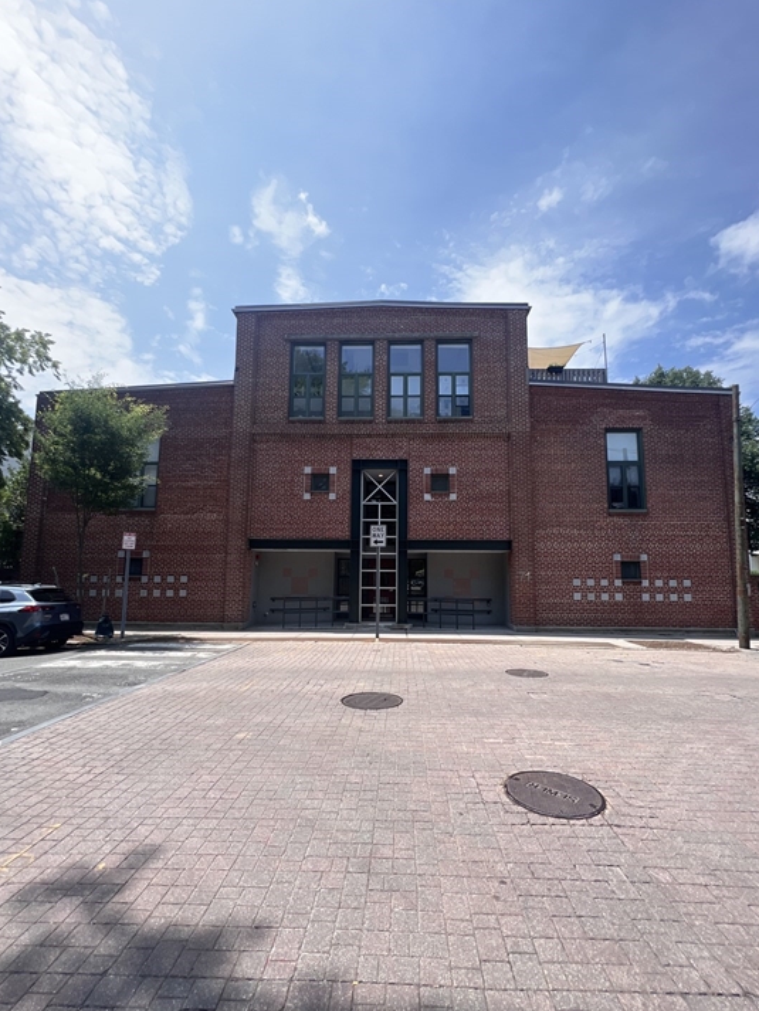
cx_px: 389
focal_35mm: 14
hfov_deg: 85.7
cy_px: 527
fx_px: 409
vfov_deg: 102.0
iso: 32
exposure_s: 1/943
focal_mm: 1.57
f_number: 1.8
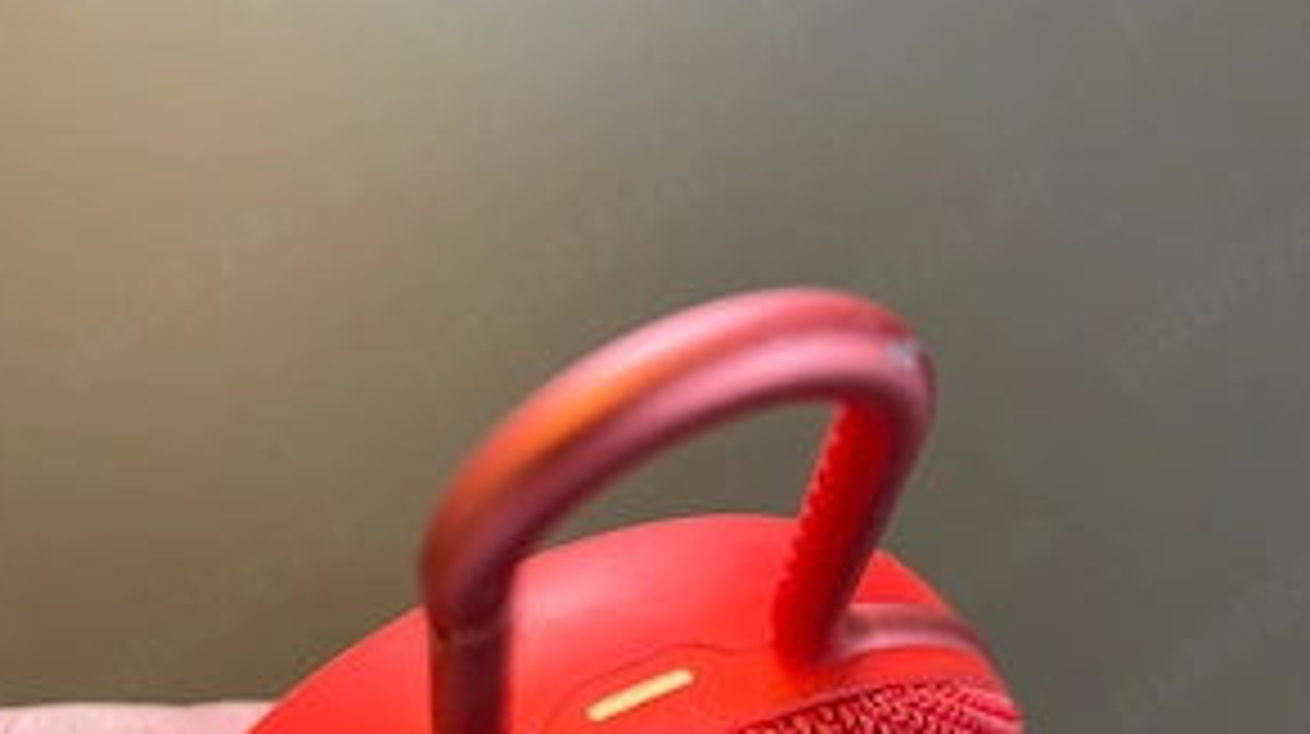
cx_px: 644
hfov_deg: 51.7
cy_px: 675
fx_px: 1353
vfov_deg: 29.0
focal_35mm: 39
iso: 100
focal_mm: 5.7
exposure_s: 1/50
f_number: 1.5
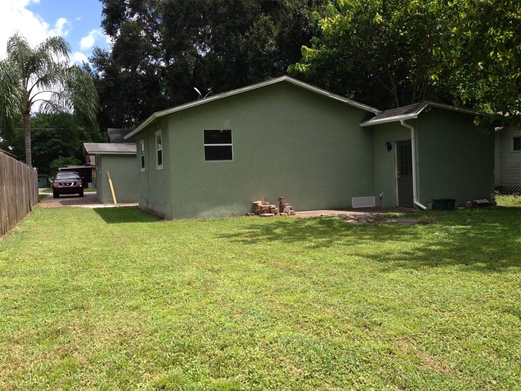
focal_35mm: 33
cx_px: 260
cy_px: 196
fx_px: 497
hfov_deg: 55.4
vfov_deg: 42.9
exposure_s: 1/883
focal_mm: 4.13
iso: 50
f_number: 2.4
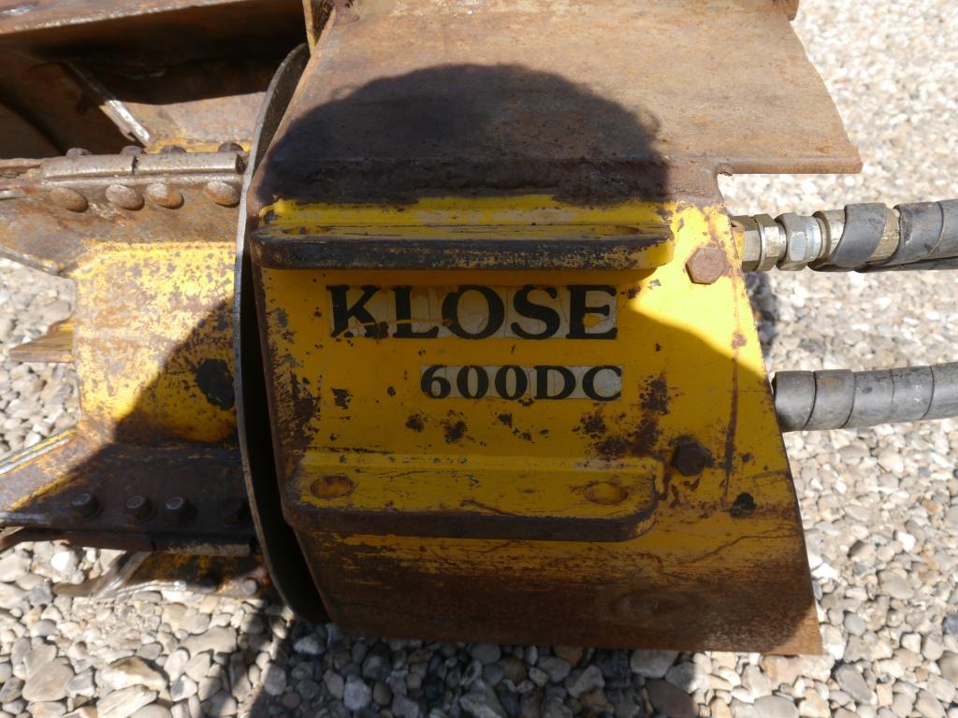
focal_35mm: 28
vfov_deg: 49.7
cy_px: 359
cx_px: 479
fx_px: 775
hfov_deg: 63.4
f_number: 6.3
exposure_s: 1/320
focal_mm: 14
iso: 160
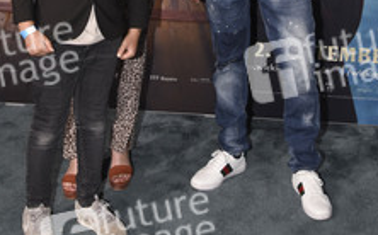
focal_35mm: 57
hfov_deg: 35.7
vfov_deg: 21.5
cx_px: 177
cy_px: -22
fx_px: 586
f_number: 6.3
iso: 1000
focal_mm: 31
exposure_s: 1/125
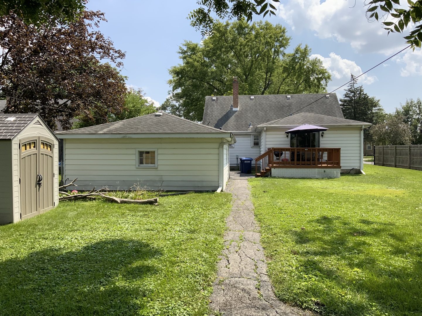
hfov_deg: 61.7
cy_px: 158
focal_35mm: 29
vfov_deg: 48.2
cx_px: 211
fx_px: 354
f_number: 1.8
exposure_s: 1/1577
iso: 16
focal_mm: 3
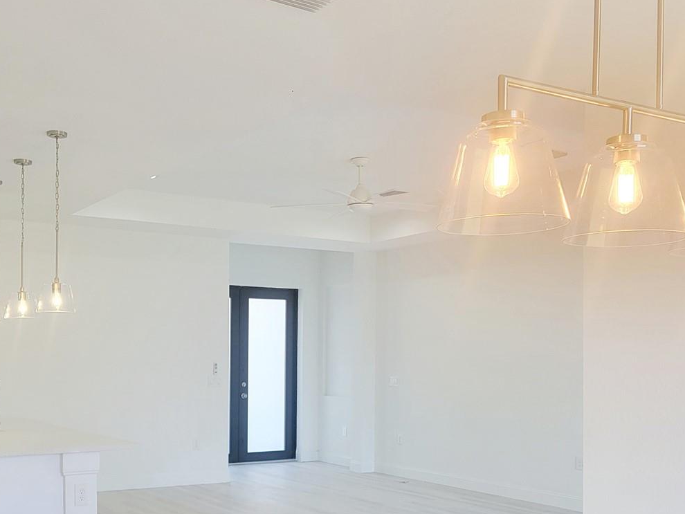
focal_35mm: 42
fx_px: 831
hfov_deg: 44.2
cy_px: 357
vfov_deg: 33.9
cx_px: 233
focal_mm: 5.4
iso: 50
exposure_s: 1/120
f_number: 1.8
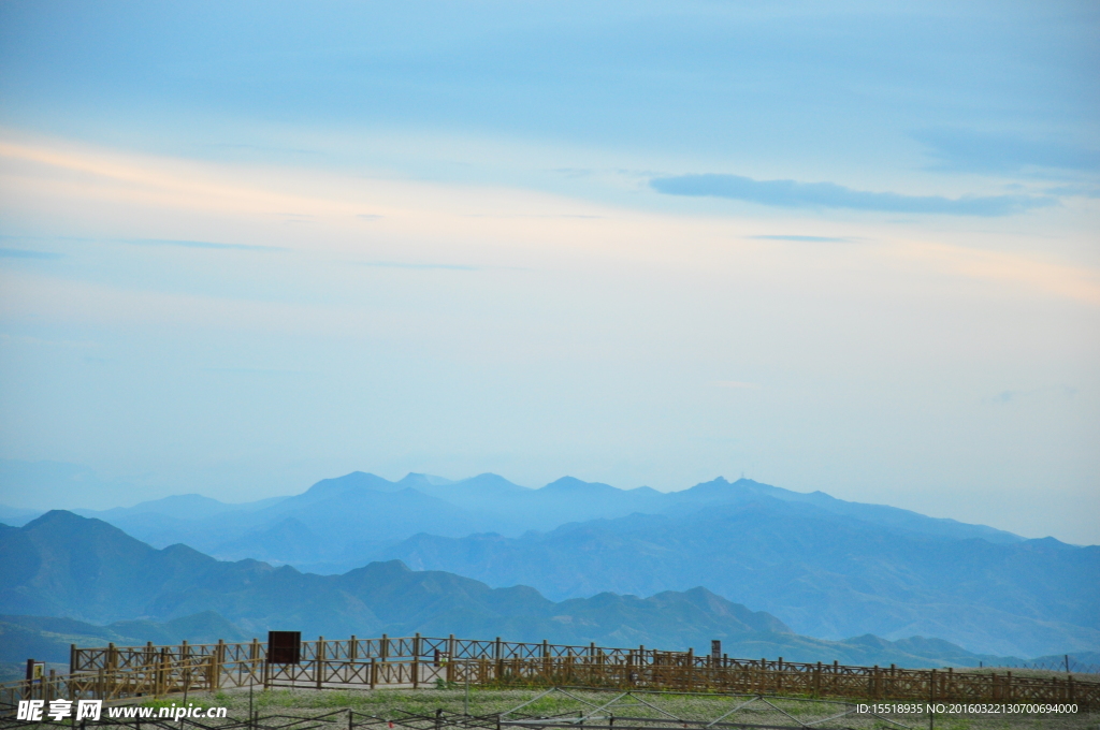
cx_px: 550
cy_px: 365
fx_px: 4806
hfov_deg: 13.1
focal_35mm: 158
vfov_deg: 8.7
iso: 500
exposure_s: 1/45
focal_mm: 105
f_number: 5.6
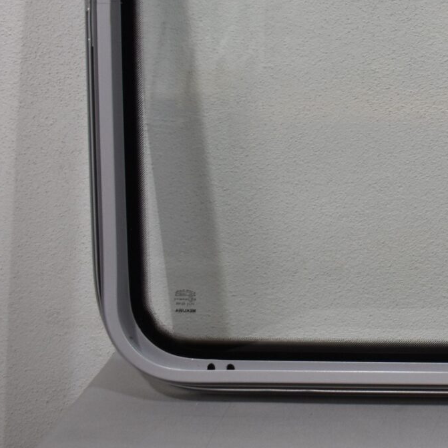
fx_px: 1567
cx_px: 848
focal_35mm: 107
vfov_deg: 15.9
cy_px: -13
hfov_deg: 14.1
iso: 400
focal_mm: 22
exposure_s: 1/125
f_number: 5.6
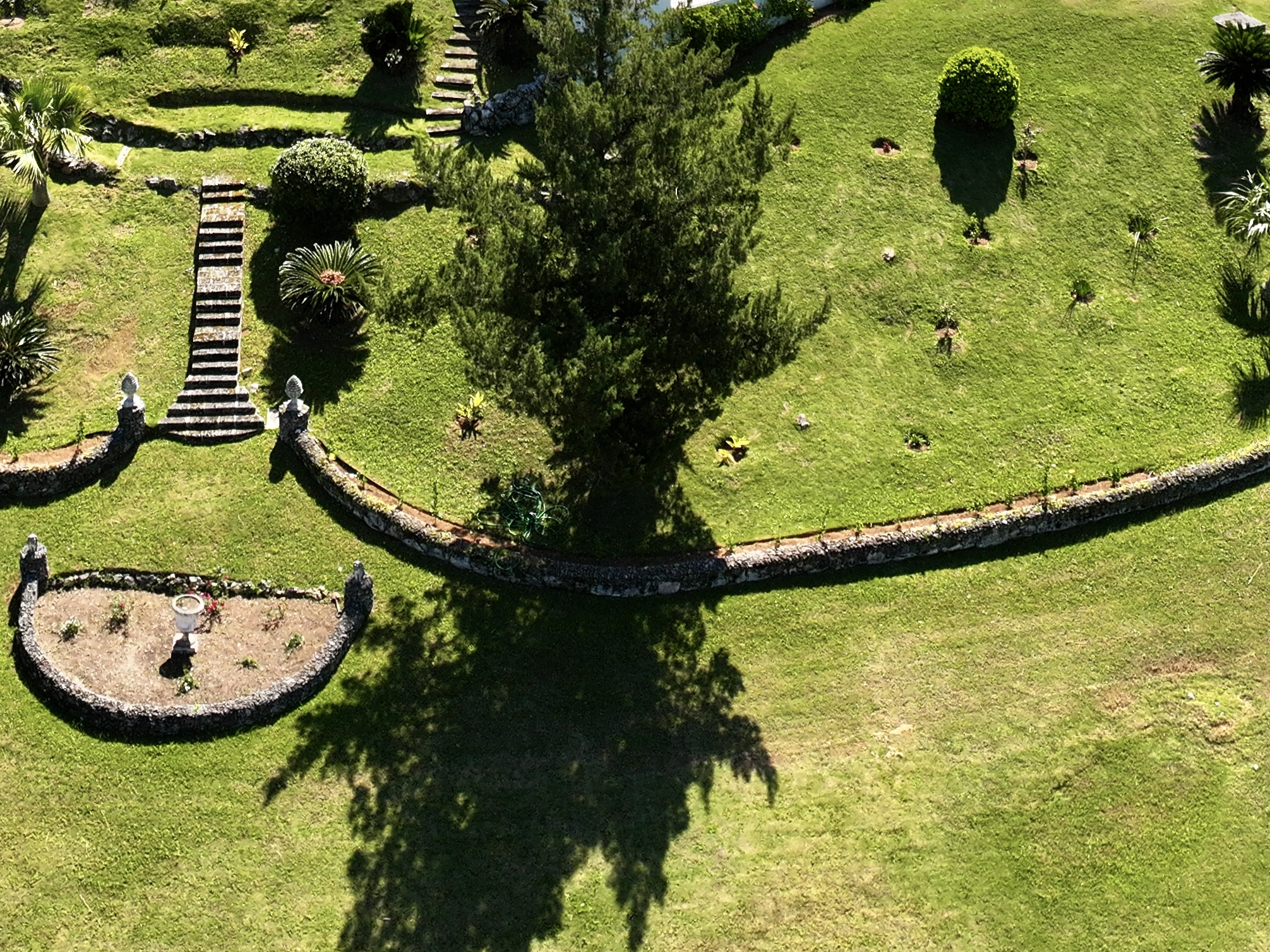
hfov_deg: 30.7
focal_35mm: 63
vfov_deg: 21.4
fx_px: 2311
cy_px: -222
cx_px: 509
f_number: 2.8
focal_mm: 12.29
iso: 150
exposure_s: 1/500
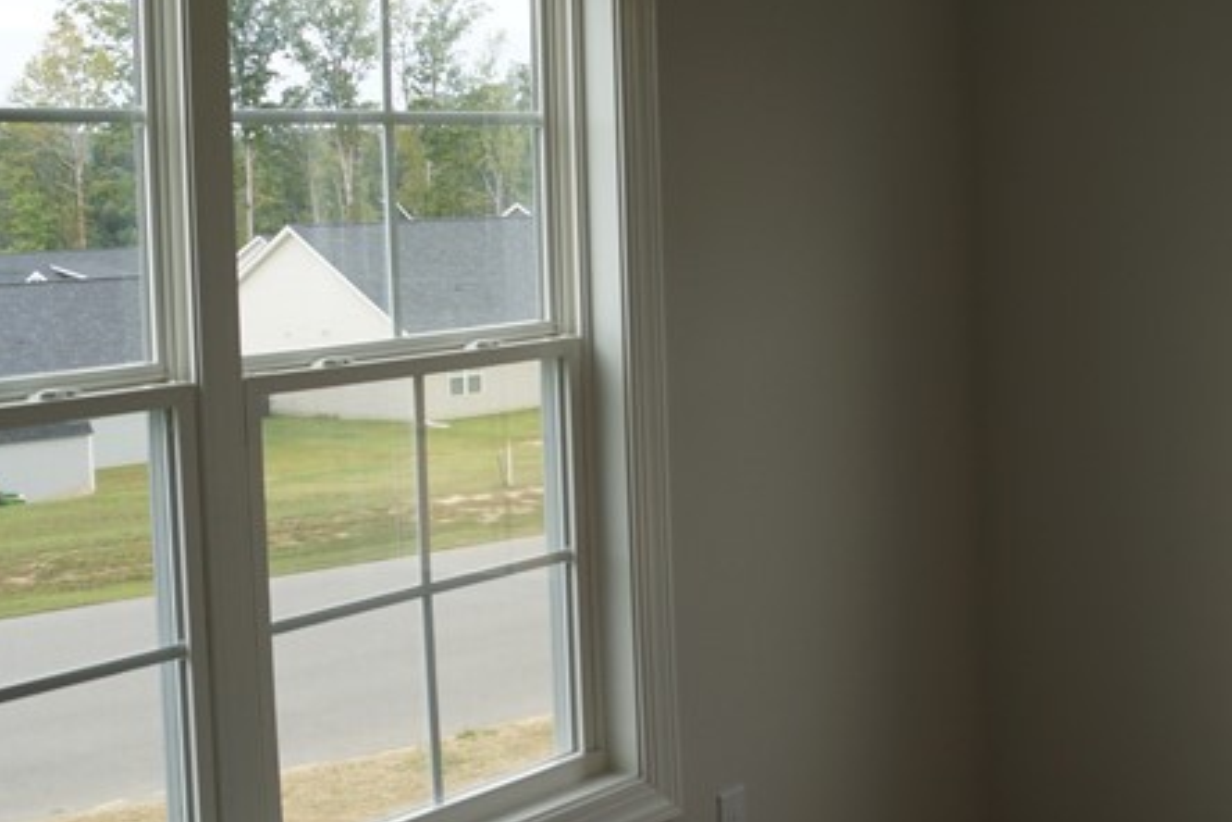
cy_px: 278
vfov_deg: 20.5
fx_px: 2258
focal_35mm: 66
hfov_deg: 28.4
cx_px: 1274
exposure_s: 1/100
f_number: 5
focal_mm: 18
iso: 100
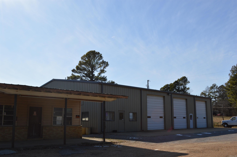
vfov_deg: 36.8
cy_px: 78
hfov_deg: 53.2
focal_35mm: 36
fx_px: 237
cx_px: 118
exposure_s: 1/200
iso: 100
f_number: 10
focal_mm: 24
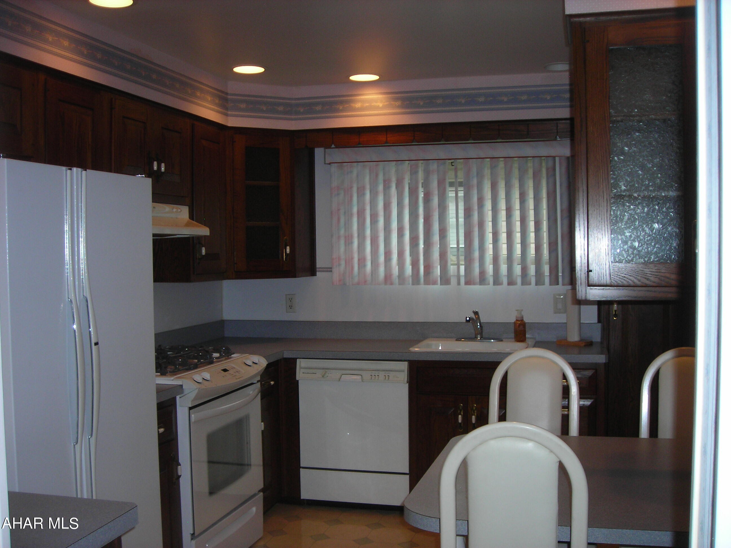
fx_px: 802
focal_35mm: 38
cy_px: 274
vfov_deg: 37.7
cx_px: 366
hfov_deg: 49.0
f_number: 3.2
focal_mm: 6.3
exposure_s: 1/60.1
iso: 80
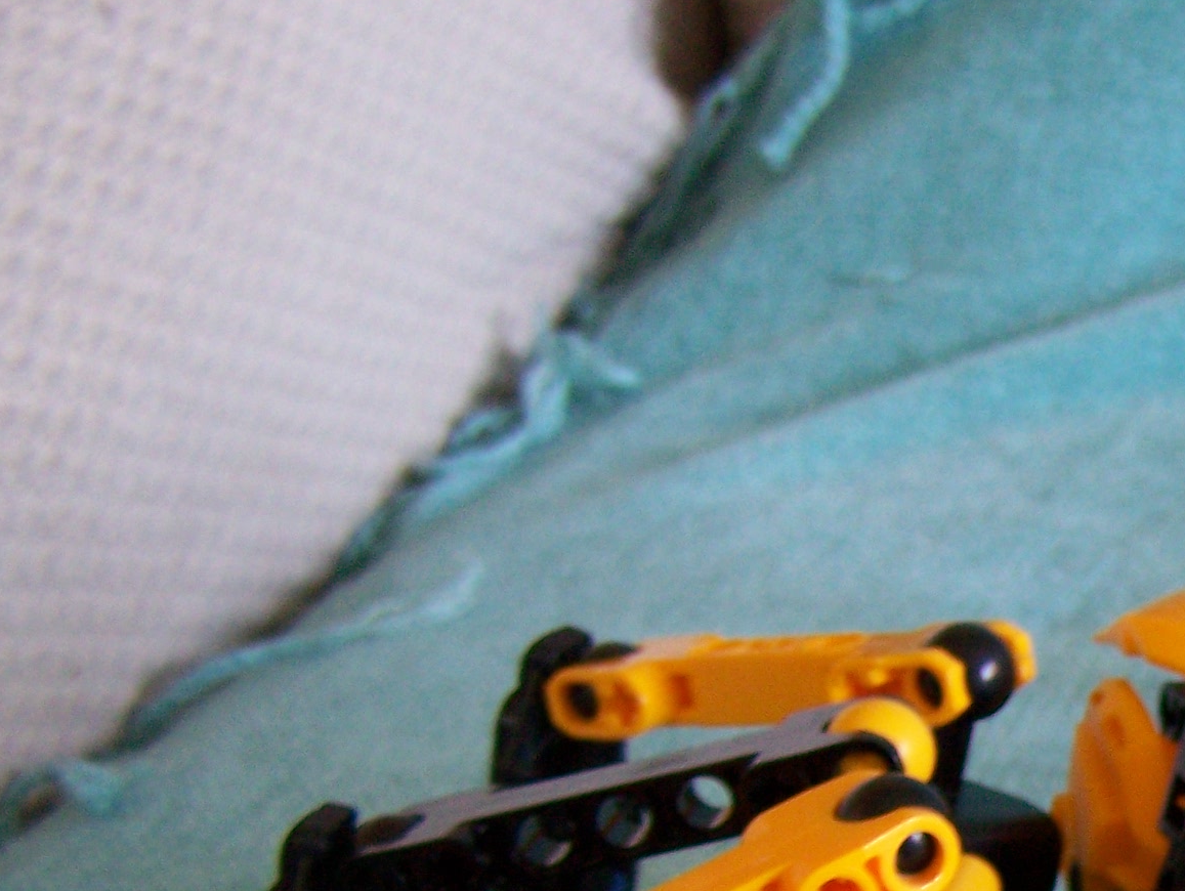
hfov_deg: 20.0
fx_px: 3187
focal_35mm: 93
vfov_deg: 15.4
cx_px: 1364
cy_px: 1048
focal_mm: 6.3
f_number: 2.8
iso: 160
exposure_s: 1/13
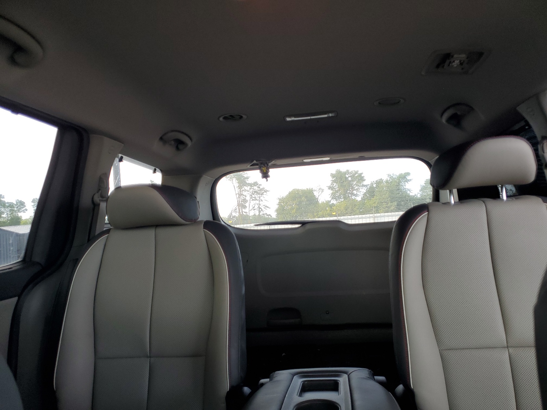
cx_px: 274
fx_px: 411
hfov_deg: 67.3
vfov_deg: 53.1
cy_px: 205
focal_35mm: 26
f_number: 1.5
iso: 54
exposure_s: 1/60.2
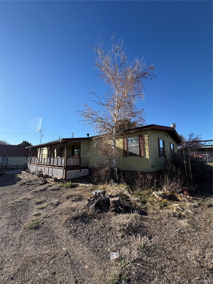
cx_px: 106
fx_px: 115
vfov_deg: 102.1
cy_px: 142
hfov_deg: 85.7
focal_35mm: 14
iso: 40
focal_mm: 2.22
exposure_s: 1/770
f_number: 2.2
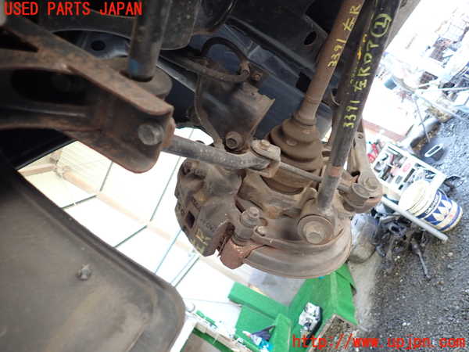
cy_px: 176
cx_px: 234
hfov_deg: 69.4
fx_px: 339
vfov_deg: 54.9
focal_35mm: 25
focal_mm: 4.5
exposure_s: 1/40
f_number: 2
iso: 200
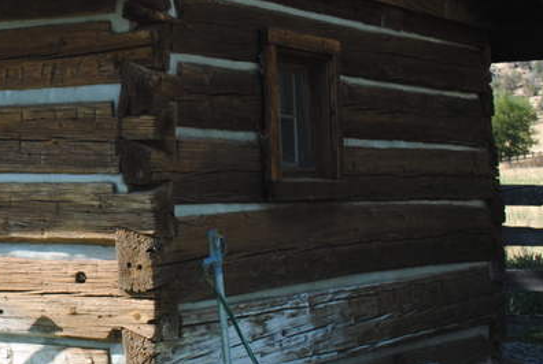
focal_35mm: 93
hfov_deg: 20.6
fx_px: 1406
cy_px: 149
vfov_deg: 14.8
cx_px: -80
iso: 100
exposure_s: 1/200
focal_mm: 24
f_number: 5.6
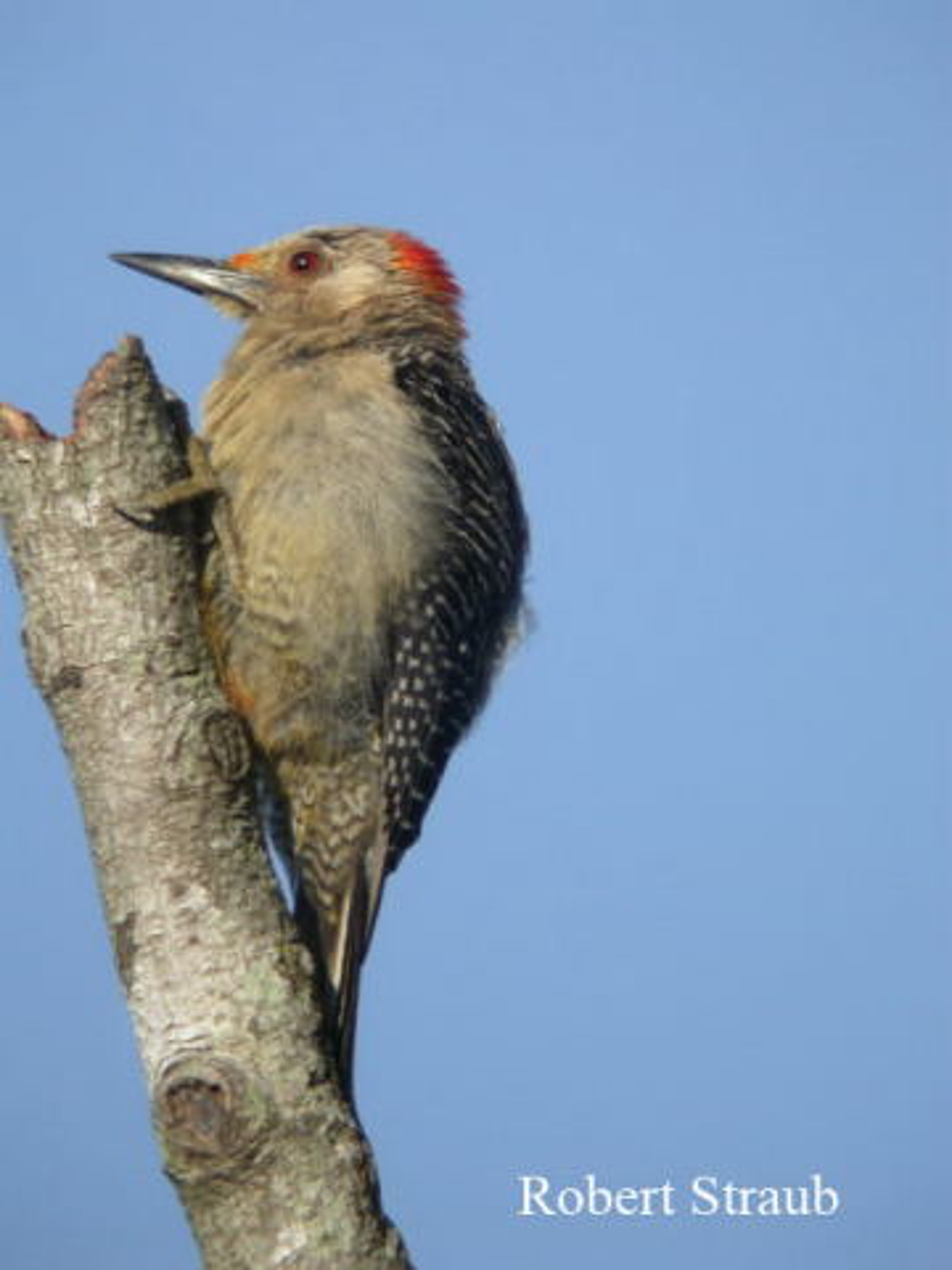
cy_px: 635
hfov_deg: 12.8
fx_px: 4254
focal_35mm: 116
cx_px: 476
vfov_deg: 17.0
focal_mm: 24
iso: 100
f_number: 4.3
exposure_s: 1/178
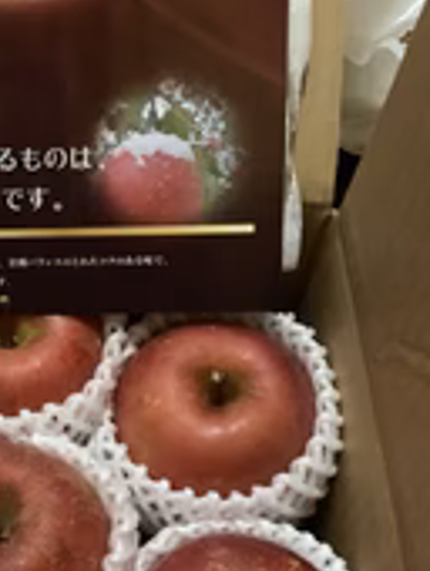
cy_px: 363
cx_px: -20
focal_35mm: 61
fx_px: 1008
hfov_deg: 22.9
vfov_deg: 31.5
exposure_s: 1/25
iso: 640
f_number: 1.8
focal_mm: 4.25
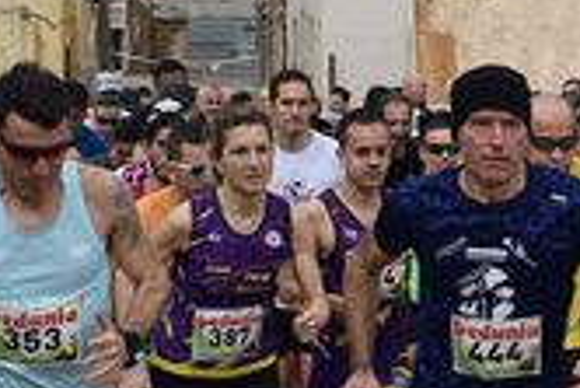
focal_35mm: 159
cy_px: 163
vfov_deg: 8.6
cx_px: 751
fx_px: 2564
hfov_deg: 12.5
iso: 400
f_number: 6.3
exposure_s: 1/1600
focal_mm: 22
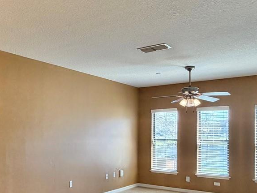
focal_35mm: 39
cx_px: 56
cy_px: 132
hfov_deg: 45.7
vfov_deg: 36.4
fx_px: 290
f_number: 2.2
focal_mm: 2.22
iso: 250
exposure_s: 1/120
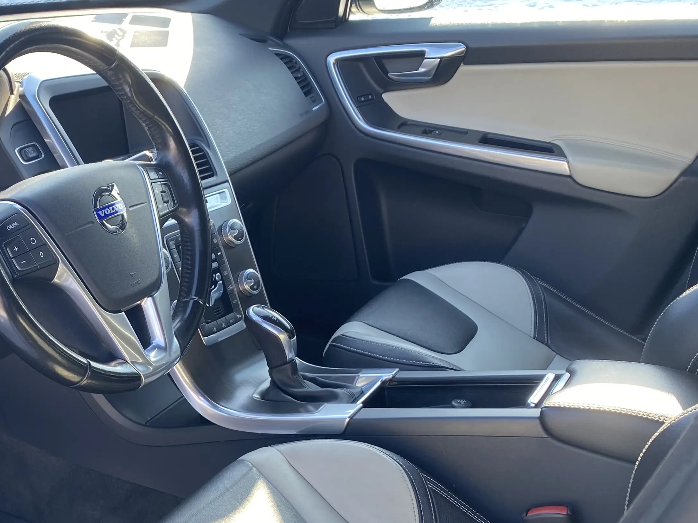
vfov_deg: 30.7
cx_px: 113
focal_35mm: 46
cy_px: 427
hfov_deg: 39.2
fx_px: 928
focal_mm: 4.25
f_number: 1.8
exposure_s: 1/122
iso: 40
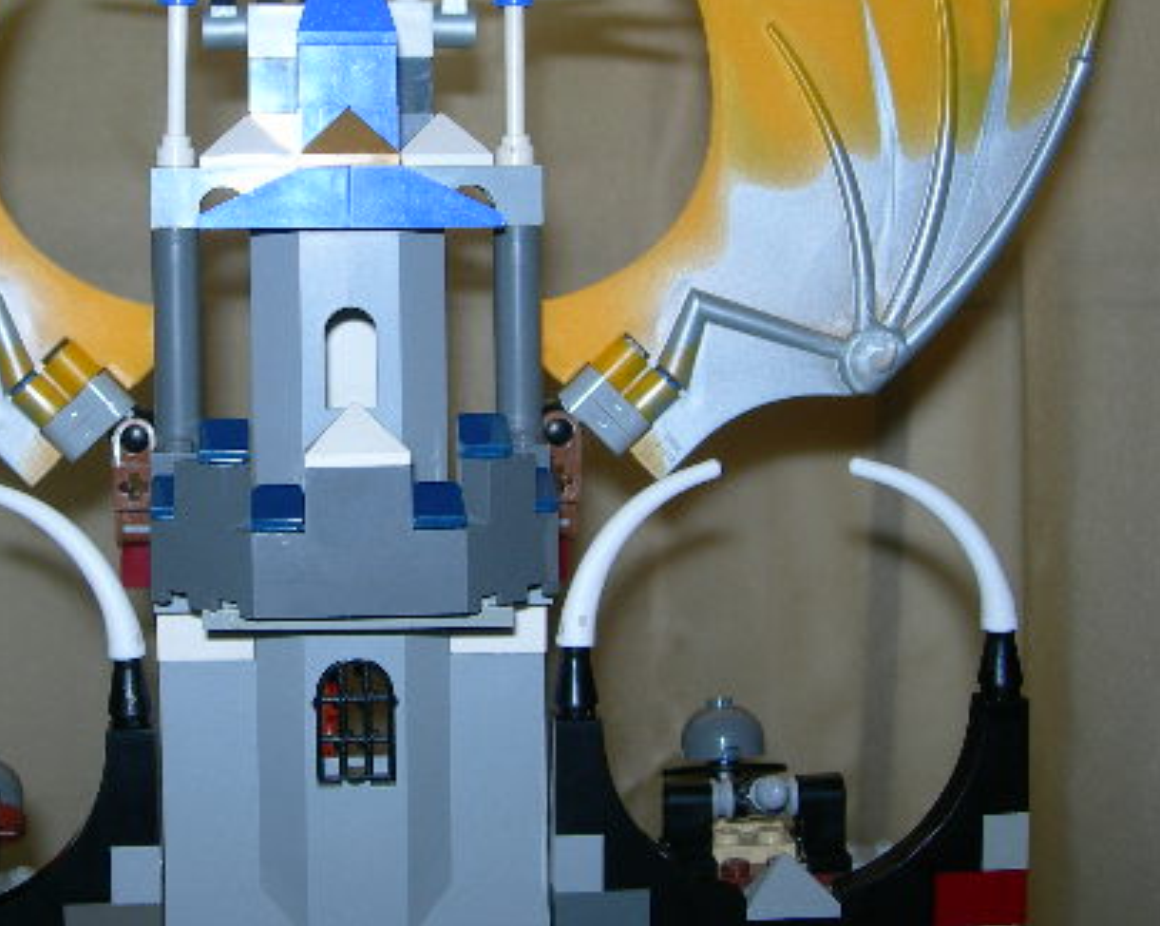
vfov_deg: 24.0
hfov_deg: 29.7
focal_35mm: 63
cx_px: 351
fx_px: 2161
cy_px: 291
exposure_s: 1/60.1
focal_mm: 8.5
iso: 50
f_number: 2.9
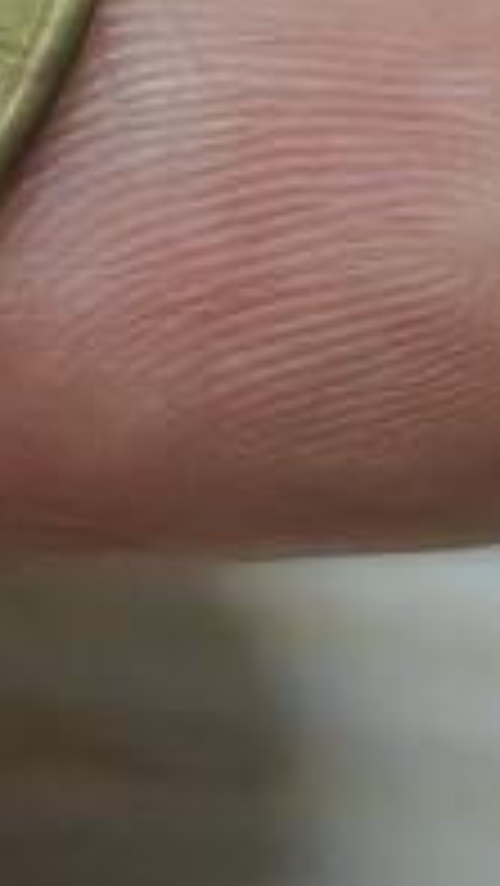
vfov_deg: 10.2
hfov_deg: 5.2
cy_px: -58
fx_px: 4920
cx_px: -1401
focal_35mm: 209
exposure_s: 1/1000
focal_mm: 7.62
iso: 1133
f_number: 1.6
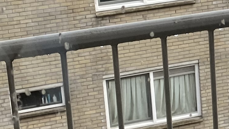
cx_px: 371
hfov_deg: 13.1
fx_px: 929
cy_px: 7
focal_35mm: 153
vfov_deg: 7.9
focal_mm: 4.25
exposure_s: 1/640
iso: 32
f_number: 1.8
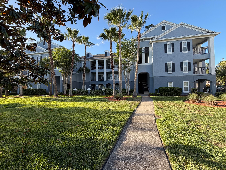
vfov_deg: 85.7
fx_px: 91
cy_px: 85
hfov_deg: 102.1
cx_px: 113
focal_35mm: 14
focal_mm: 2.22
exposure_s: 1/502
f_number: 2.2
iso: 64
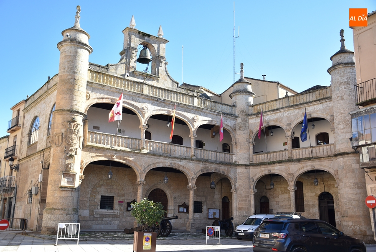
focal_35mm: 36
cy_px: 126
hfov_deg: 53.1
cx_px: 188
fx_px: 376
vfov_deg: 37.0
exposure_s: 1/250
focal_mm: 24
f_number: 3.8
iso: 100
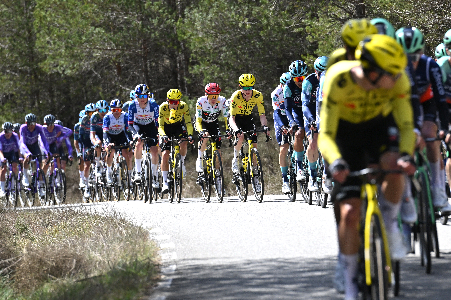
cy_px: 150
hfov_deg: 6.9
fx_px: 3757
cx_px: 226
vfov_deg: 4.6
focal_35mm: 300
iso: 400
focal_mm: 200
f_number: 4.5
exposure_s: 1/2000
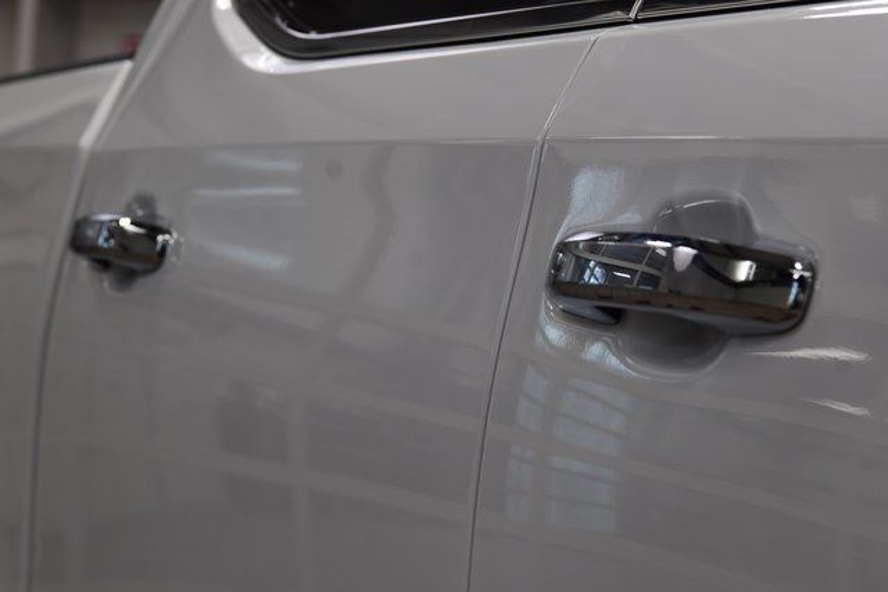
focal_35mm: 105
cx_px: 444
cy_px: 296
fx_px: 2590
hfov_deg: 19.5
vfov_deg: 13.0
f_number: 7.1
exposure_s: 1/30
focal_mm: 70
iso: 400
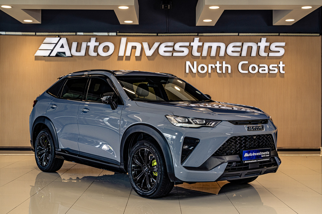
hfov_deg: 39.6
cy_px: 107
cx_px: 161
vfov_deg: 27.0
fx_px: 447
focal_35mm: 50
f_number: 5
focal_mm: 50
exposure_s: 1/200
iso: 500
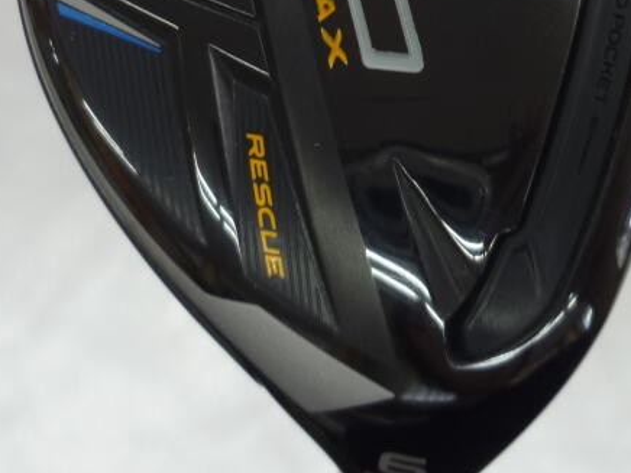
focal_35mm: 55
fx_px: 1003
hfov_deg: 34.7
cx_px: 407
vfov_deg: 25.6
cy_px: 36
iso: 80
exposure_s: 1/30
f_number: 2.8
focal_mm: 4.5
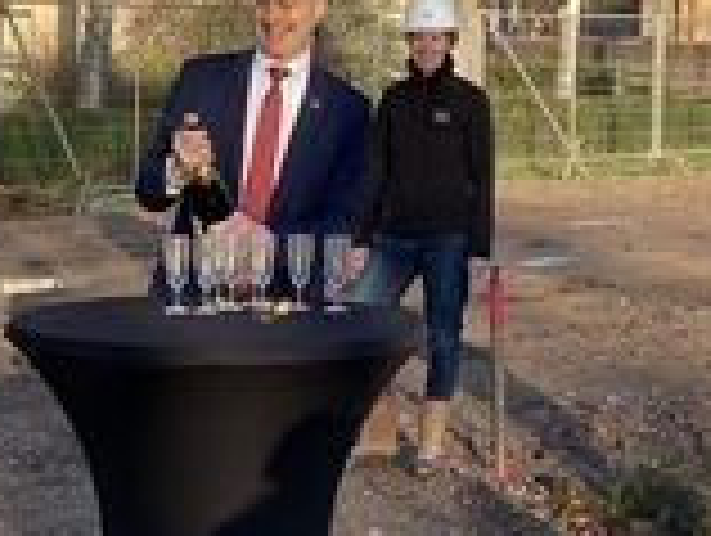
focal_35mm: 106
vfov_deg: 14.0
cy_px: 257
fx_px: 2181
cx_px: 382
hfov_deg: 18.5
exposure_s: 1/917
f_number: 1.8
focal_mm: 3.99
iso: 20
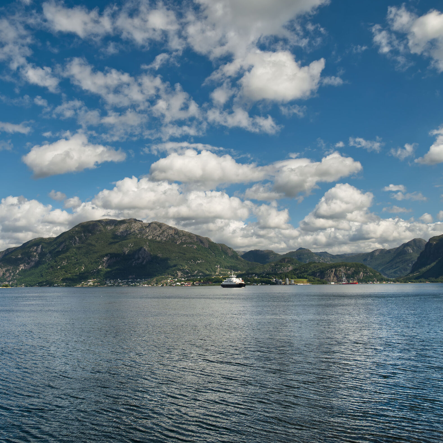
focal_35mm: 31
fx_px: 449
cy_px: 221
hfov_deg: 52.0
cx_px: 166
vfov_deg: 52.5
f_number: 6.3
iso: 100
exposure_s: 1/1000
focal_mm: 24
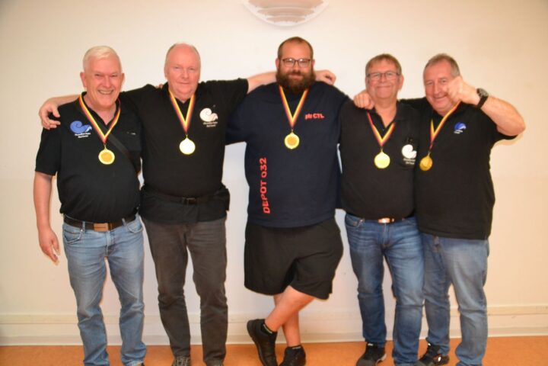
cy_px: 183
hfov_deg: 67.4
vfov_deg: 47.9
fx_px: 411
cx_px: 274
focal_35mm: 27
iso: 2000
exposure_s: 1/60
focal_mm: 18
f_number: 3.5
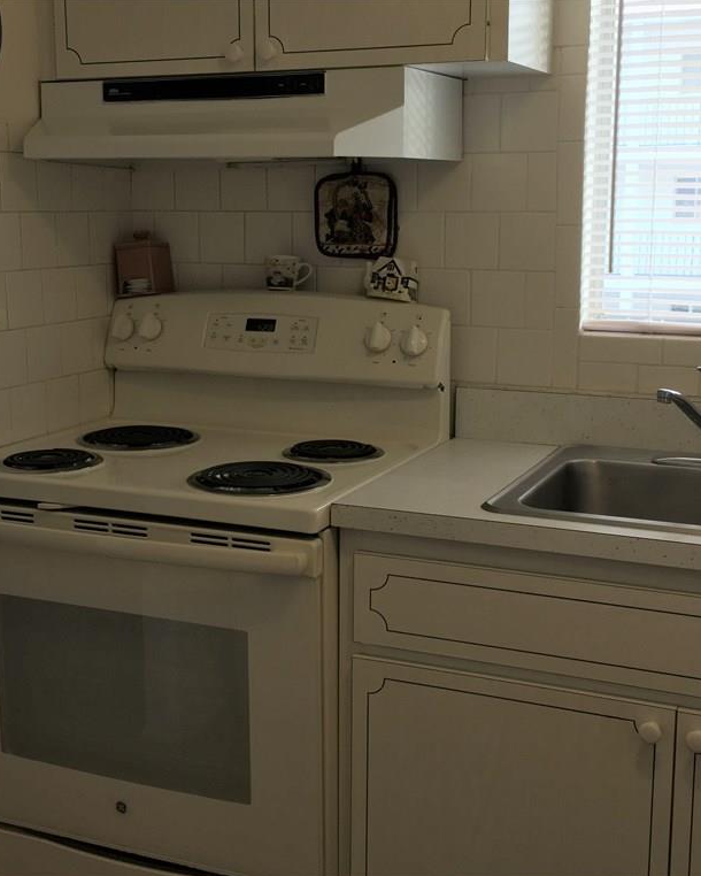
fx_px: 985
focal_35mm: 38
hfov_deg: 38.9
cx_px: 445
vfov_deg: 47.9
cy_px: 439
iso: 40
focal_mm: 4.15
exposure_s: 1/120
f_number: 2.2
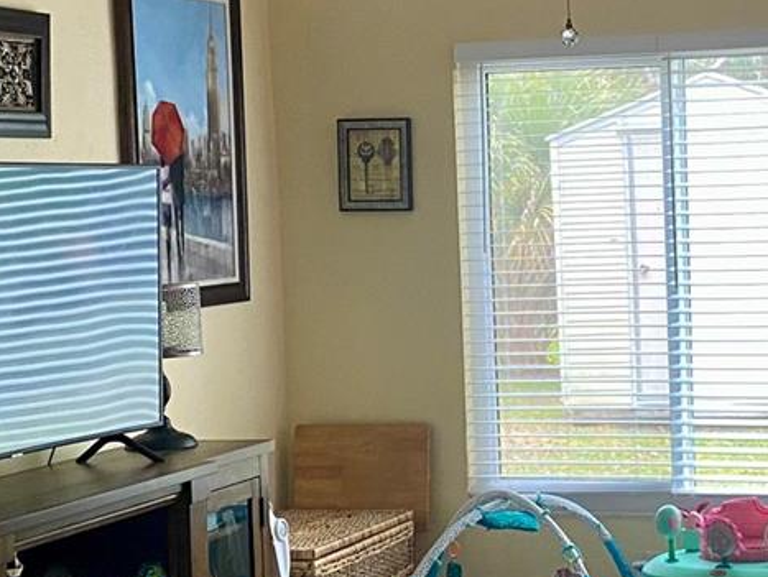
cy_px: 299
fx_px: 1976
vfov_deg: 16.6
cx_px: 589
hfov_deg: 21.8
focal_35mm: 89
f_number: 1.8
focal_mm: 4.25
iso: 200
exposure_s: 1/60
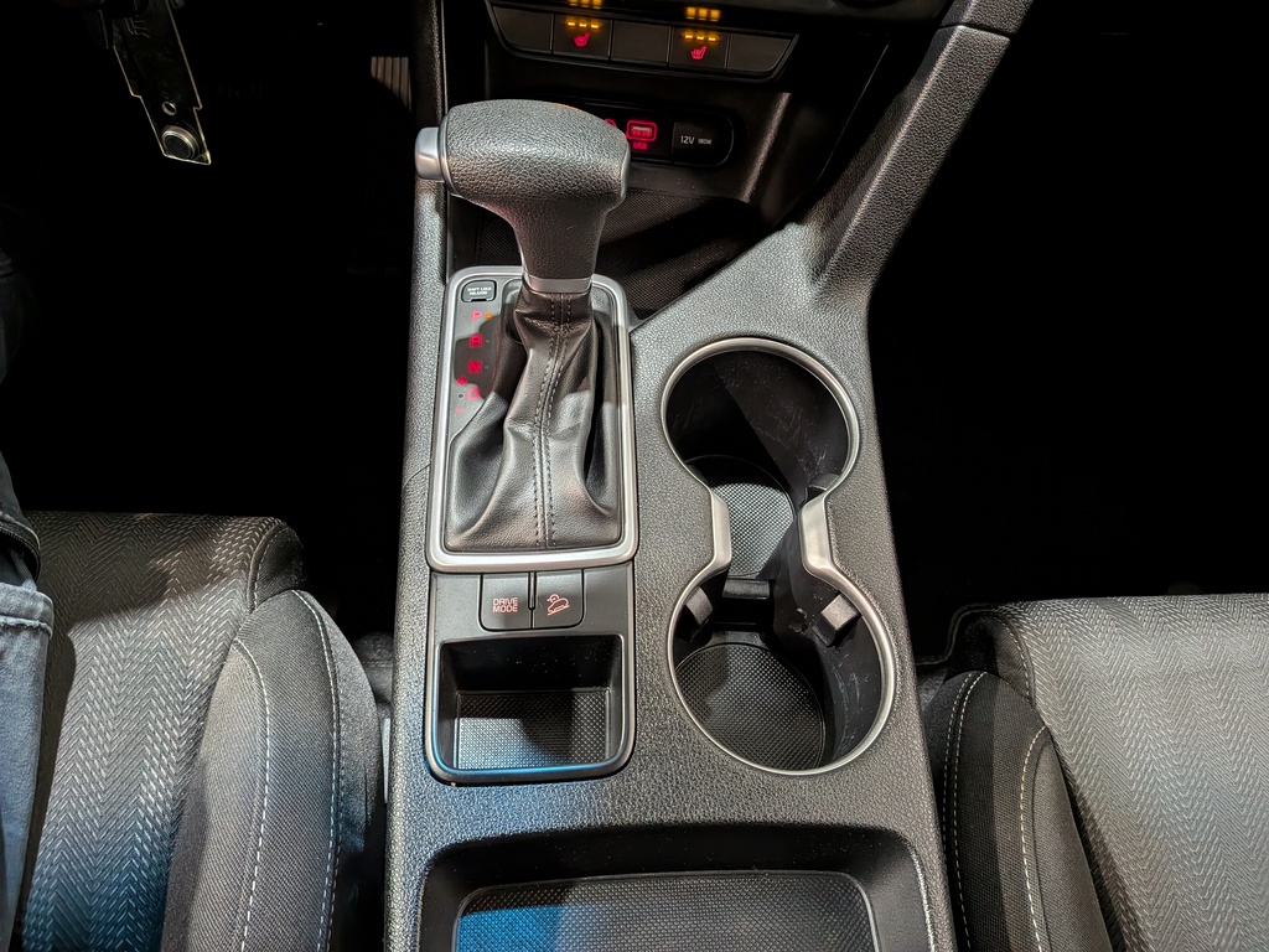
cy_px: 476
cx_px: 634
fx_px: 880
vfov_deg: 56.8
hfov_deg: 71.6
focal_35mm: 24
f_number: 1.7
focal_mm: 4.53
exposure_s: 1/50.6
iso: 27
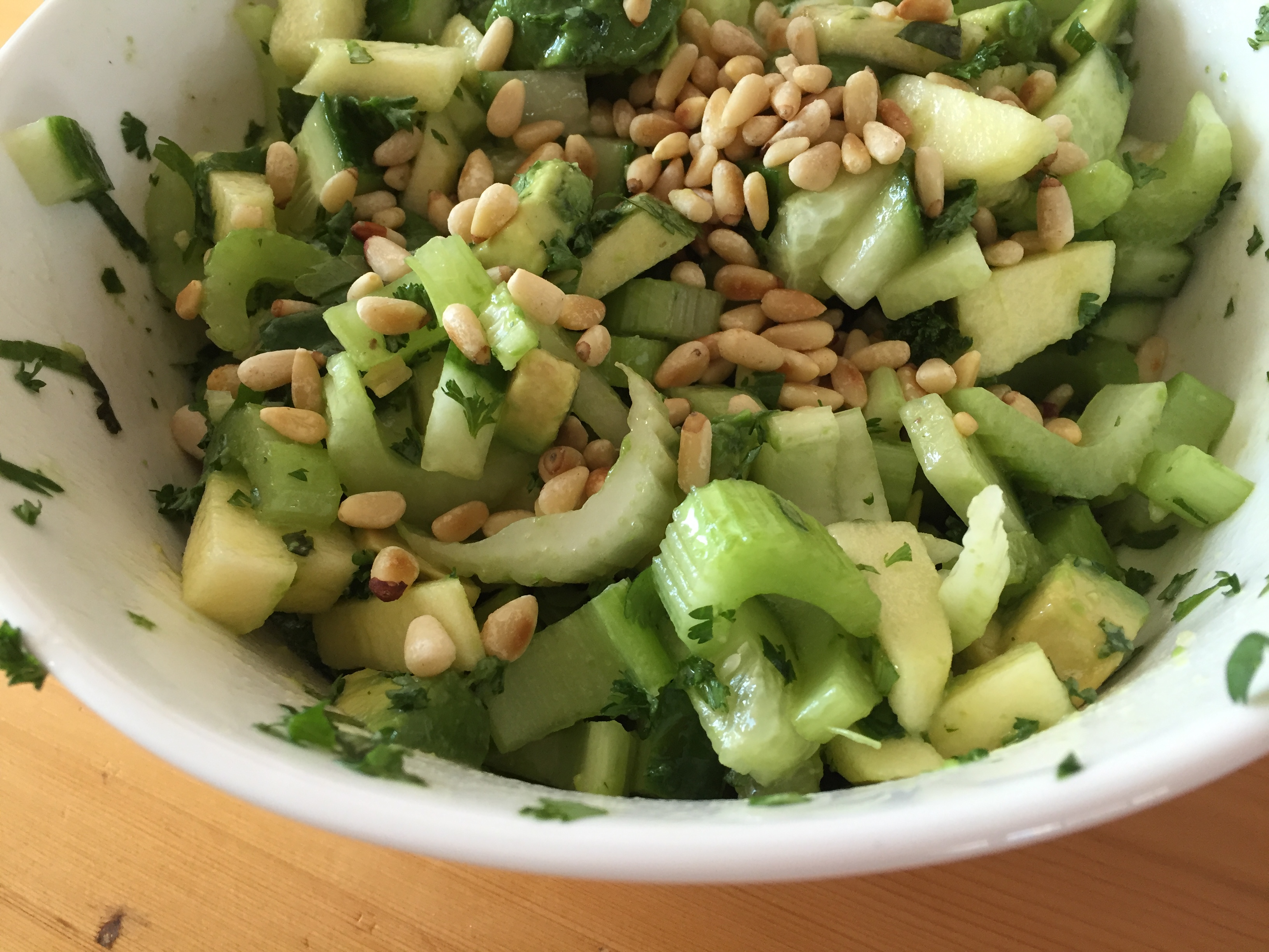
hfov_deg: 61.7
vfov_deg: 48.2
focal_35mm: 29
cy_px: 476
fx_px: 1063
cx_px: 634
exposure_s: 1/33
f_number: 2.2
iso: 64
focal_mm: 4.15
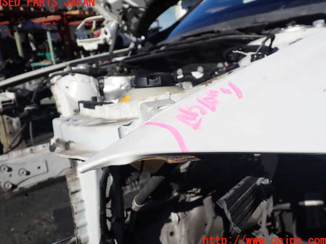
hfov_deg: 58.4
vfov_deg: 45.4
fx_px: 292
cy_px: 122
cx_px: 161
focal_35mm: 31
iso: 100
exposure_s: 1/250
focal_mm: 5.4
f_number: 9
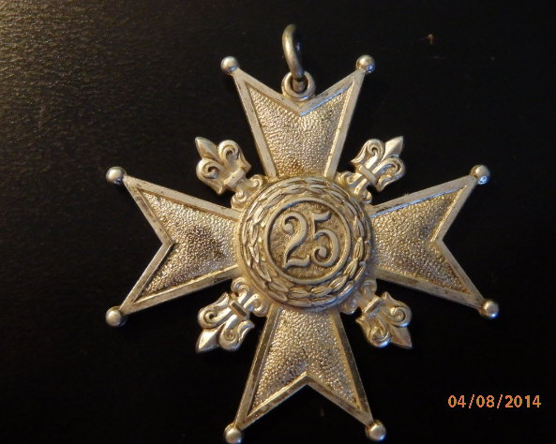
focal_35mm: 39
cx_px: 278
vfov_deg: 38.2
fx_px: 642
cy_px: 224
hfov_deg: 46.9
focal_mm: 6.6
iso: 1600
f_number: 4.7
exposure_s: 1/20
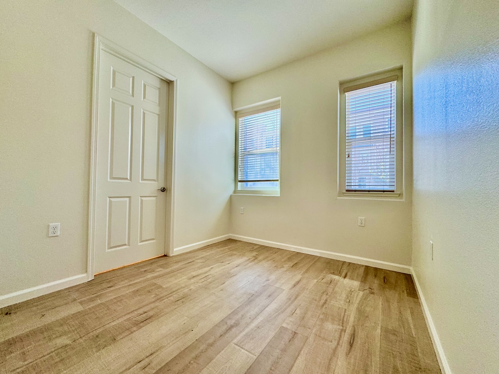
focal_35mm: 14
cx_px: 250
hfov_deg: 102.1
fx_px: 202
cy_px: 187
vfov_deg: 85.7
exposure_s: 1/120
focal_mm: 2.22
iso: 100
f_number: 2.2
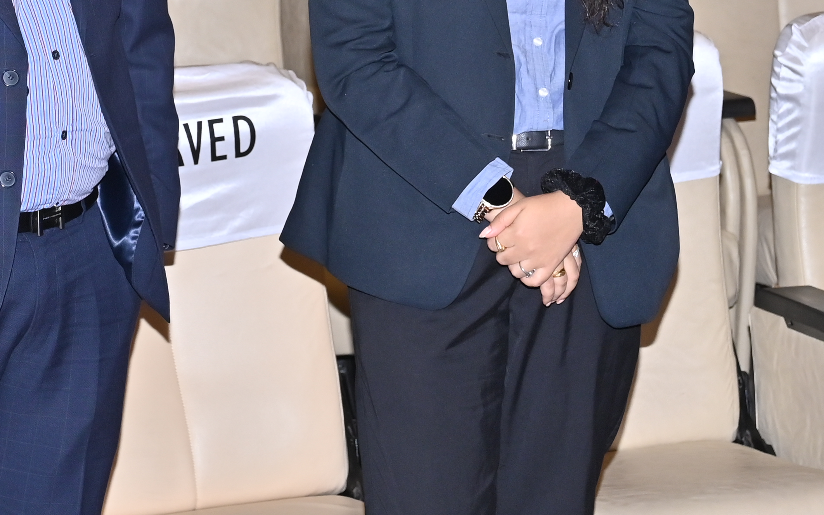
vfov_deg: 7.5
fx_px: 3908
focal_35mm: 174
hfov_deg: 12.0
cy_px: 54
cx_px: 499
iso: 400
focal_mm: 60
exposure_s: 1/160
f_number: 5.6
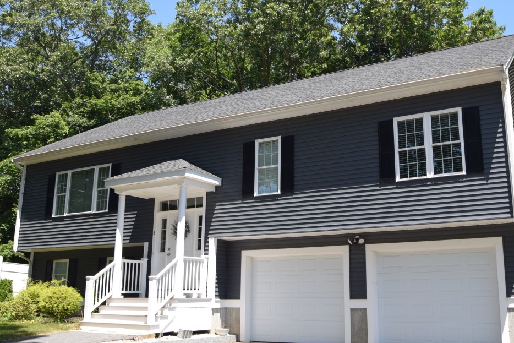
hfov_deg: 51.6
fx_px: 528
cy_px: 159
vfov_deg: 35.9
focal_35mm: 37
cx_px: 300
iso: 220
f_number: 8
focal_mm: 20
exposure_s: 1/250
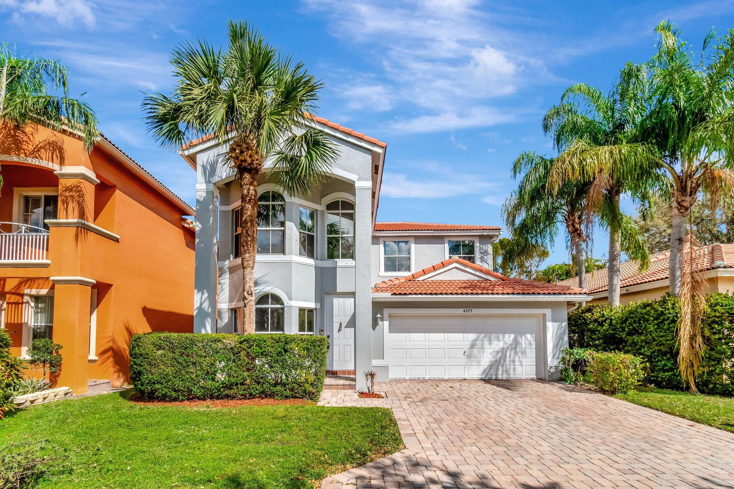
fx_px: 306
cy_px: 244
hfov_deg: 100.4
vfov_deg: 77.3
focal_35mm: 15
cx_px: 367
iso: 1000
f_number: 8
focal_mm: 10
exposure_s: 1/8000
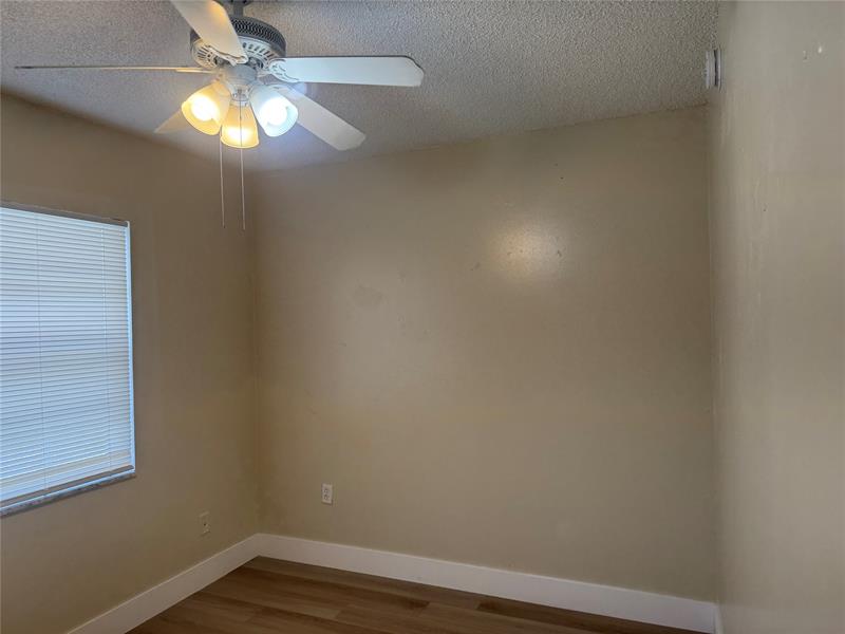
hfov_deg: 71.6
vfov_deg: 56.8
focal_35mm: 24
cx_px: 422
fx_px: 586
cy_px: 317
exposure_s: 1/120
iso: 100
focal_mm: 6.76
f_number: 1.78
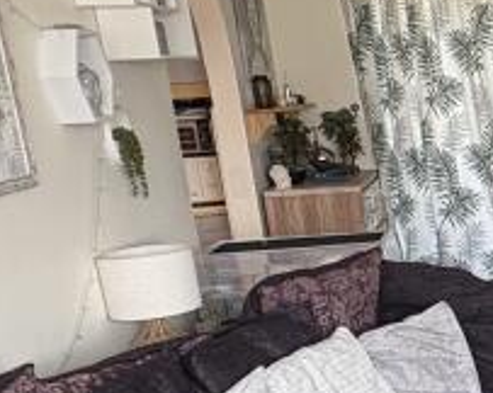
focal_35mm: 69
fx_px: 1006
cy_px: 352
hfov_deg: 23.0
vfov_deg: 21.6
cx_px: 714
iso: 200
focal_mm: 2.22
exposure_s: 1/99
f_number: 2.2
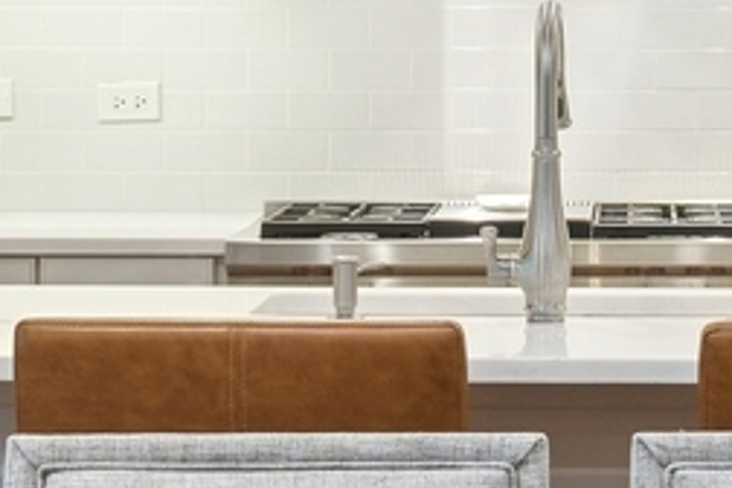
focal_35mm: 193
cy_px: 55
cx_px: 625
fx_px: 3924
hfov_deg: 10.6
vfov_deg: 7.1
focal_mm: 30
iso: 200
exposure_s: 1/13
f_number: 11
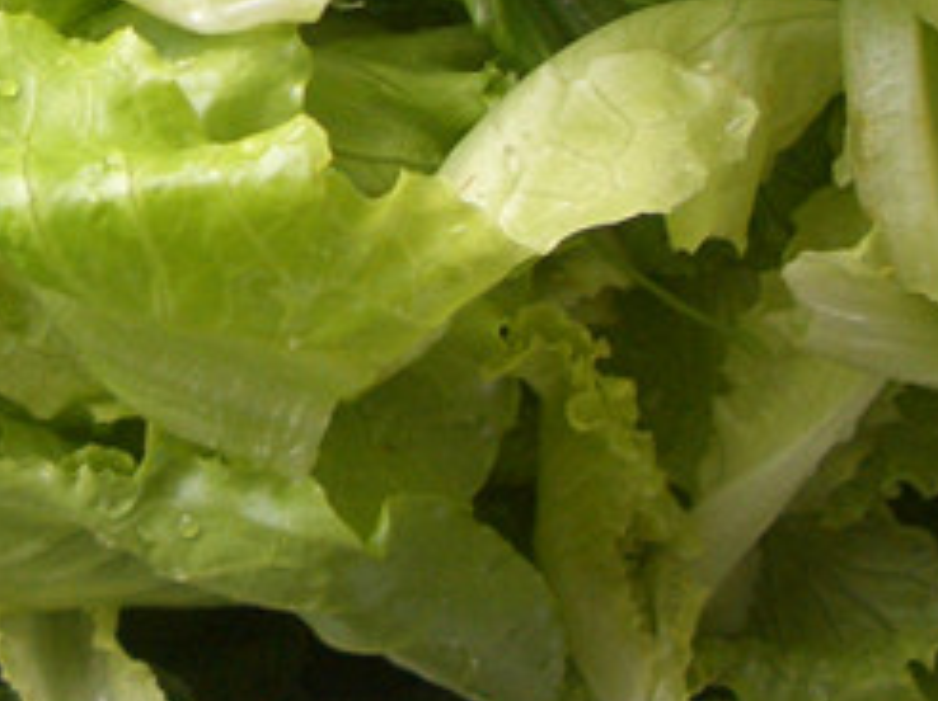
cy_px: -118
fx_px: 3086
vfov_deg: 12.7
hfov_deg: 17.0
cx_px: 46
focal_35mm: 114
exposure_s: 1/30
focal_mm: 5.8
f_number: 2.6
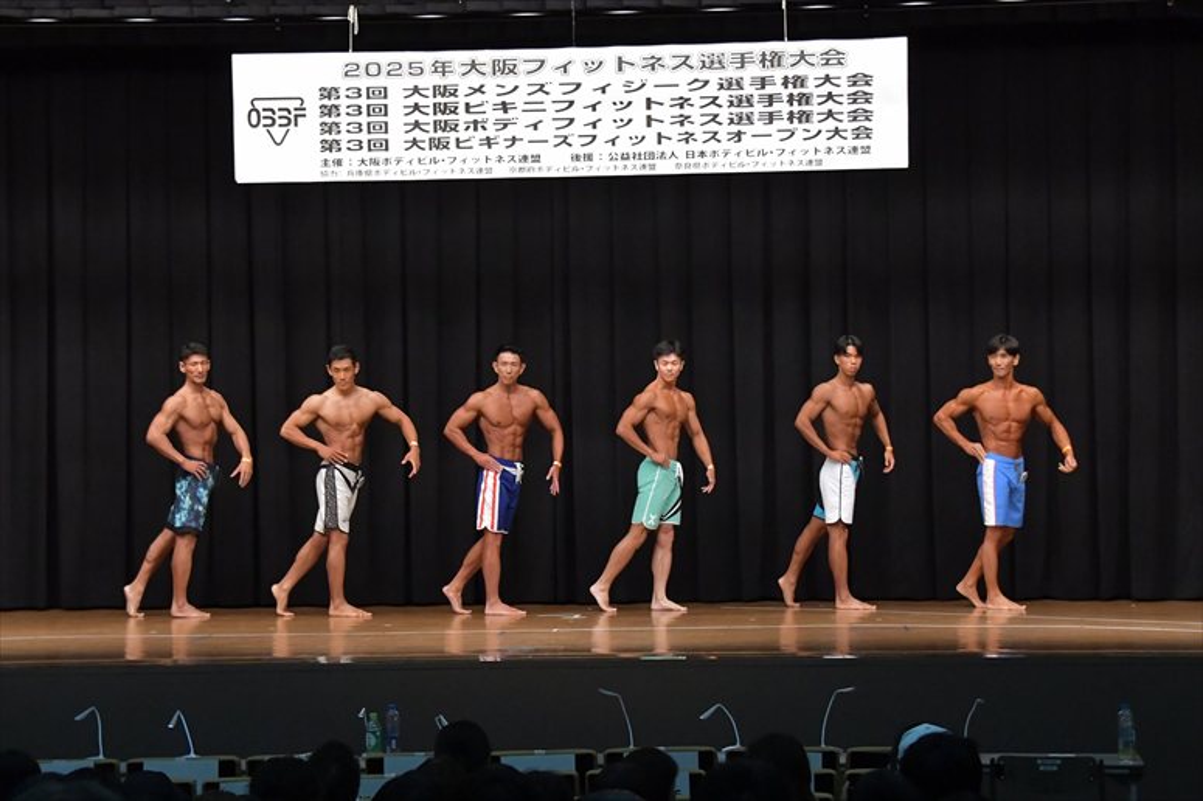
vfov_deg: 13.4
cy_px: 400
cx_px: 602
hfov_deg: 20.0
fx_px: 3407
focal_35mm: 102
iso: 6400
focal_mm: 68
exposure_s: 1/400
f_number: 5.6
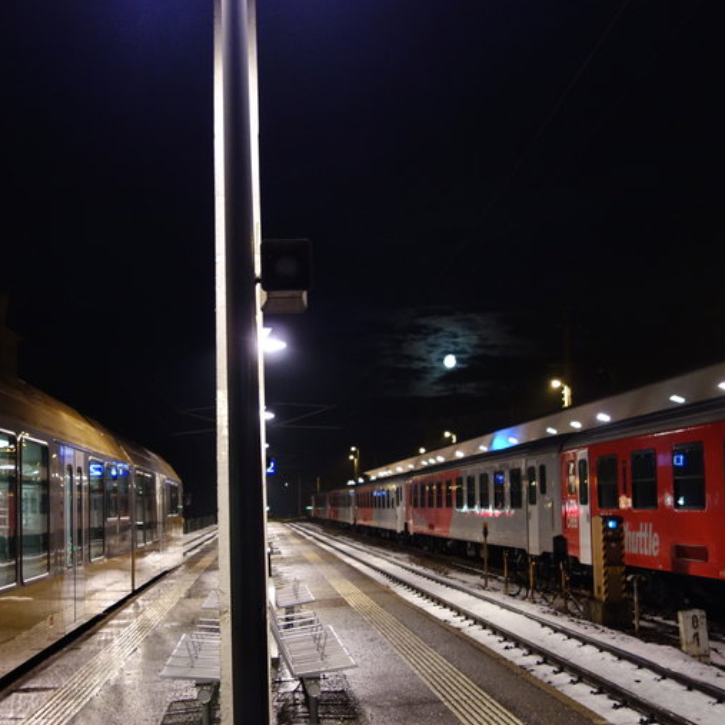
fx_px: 1137
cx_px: 269
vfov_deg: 35.2
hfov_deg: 35.2
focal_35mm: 48
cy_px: 446
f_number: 1.8
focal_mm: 10.4
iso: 500
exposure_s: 1/30
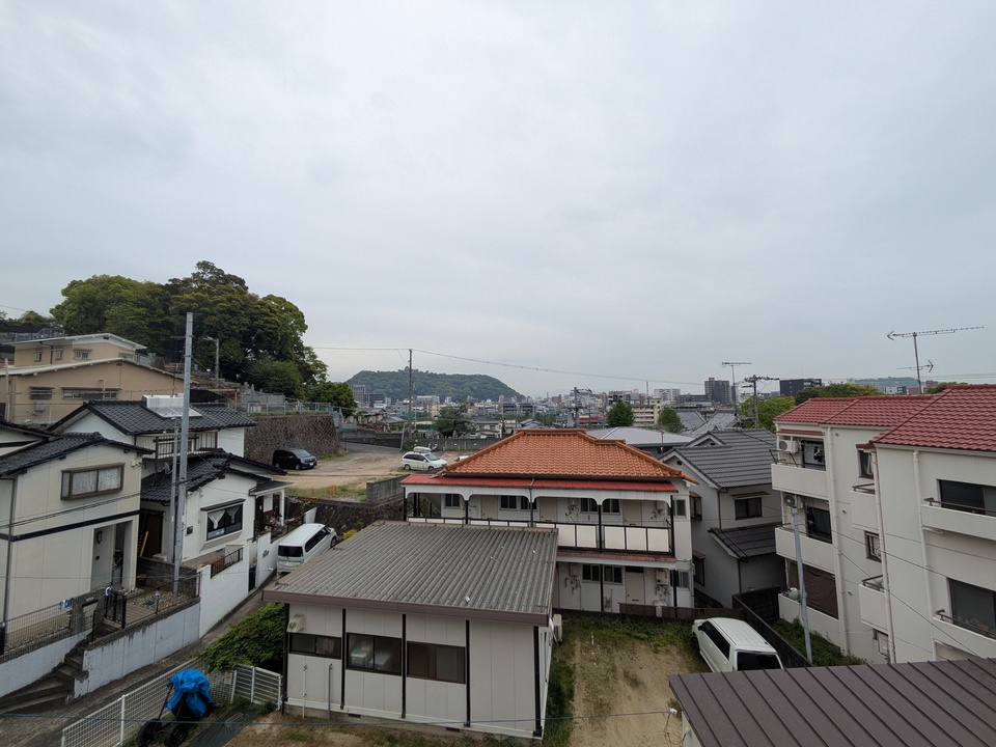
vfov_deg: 85.7
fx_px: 403
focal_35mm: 14
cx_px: 498
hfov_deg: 102.1
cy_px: 374
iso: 54
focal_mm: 1.83
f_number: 2.2
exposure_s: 1/822
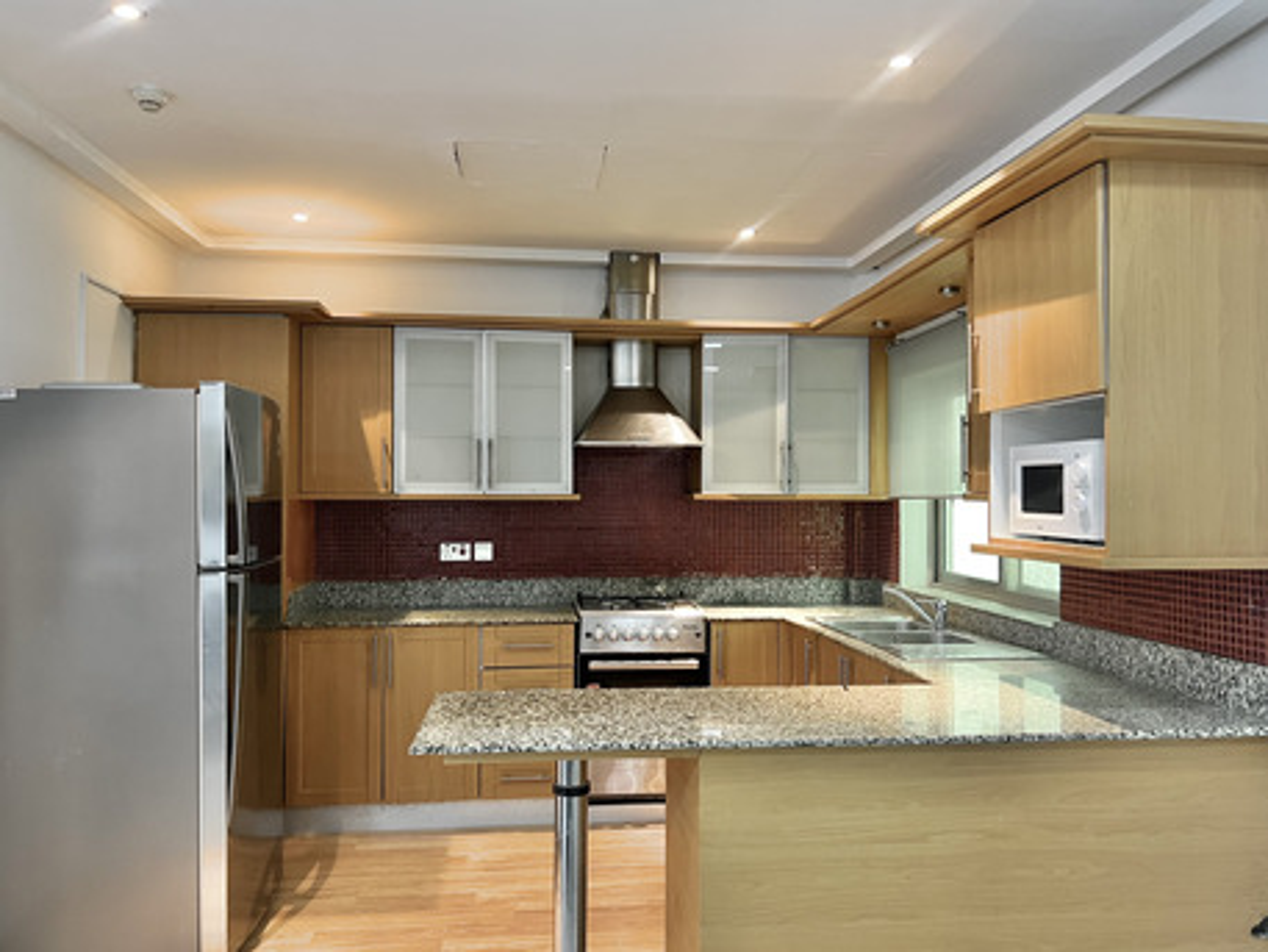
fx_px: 953
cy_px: 476
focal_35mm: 26
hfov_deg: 67.3
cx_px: 634
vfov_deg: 53.1
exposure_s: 1/60
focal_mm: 5.7
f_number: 1.5
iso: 200
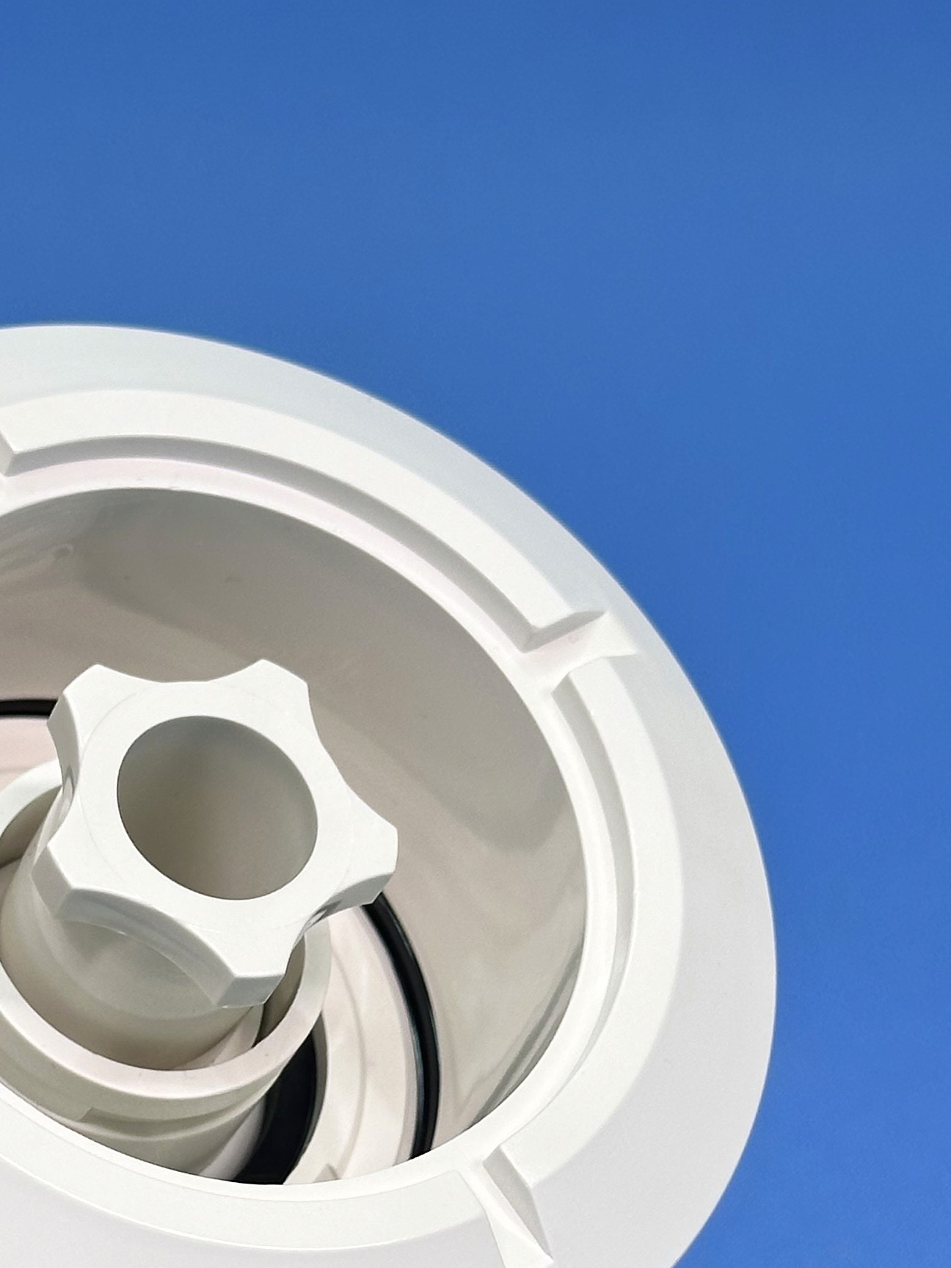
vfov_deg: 17.3
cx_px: 164
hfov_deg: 13.1
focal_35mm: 112
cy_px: 1142
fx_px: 4103
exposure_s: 1/187
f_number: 1.78
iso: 64
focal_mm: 6.86
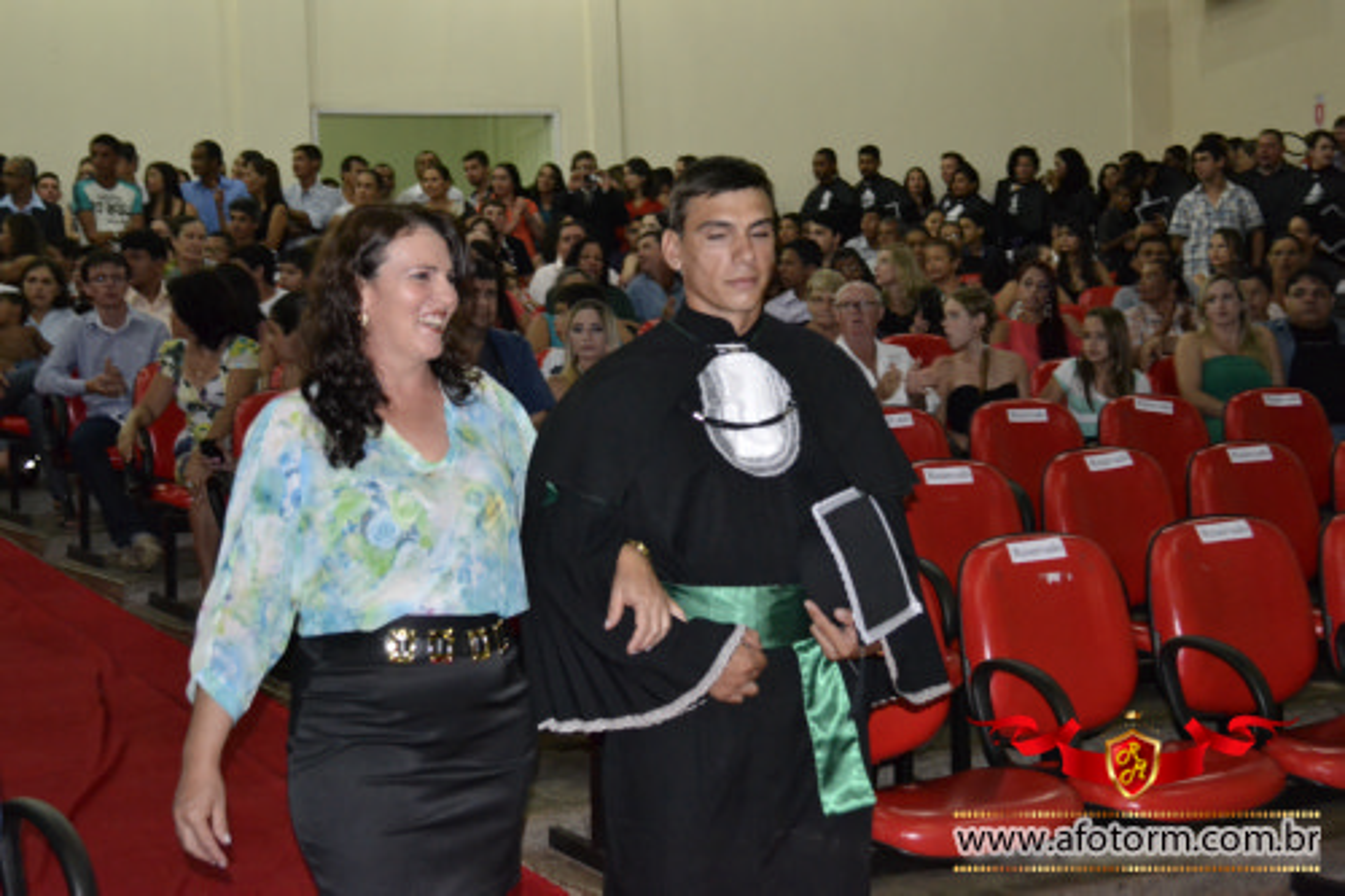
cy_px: 448
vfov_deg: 25.7
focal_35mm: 52
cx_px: 672
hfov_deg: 37.9
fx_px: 1961
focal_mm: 35
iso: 3200
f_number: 5
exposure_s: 1/60
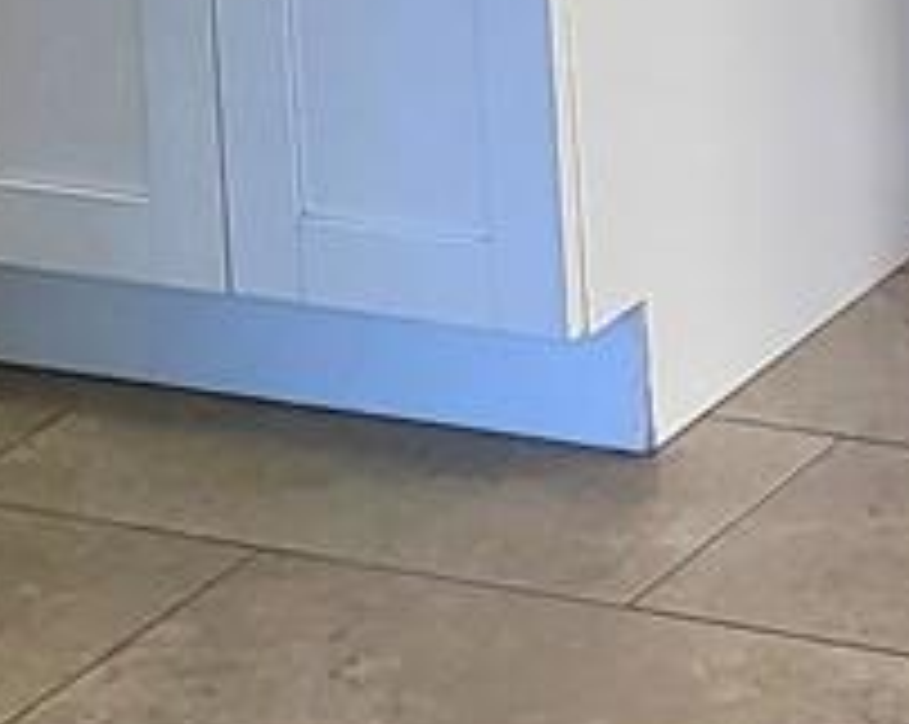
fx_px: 4997
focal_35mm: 186
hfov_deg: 10.1
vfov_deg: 7.6
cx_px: 1264
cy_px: -1187
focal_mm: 5
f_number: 1.8
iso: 40
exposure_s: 1/120
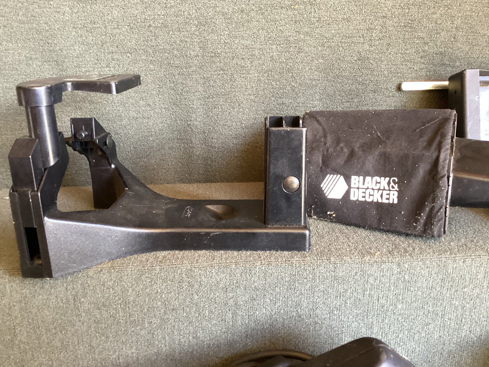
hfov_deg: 58.3
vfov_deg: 45.4
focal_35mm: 31
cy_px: 184
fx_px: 438
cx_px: 244
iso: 200
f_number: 2.4
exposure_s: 1/50
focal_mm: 3.3
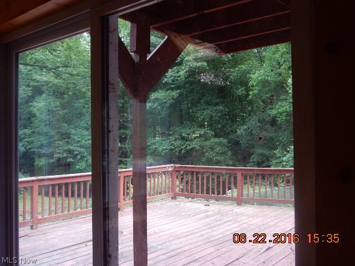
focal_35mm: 36
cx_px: 178
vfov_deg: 39.7
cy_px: 133
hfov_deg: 51.4
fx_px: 369
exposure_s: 1/30
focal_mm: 6.4
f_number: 4
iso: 125
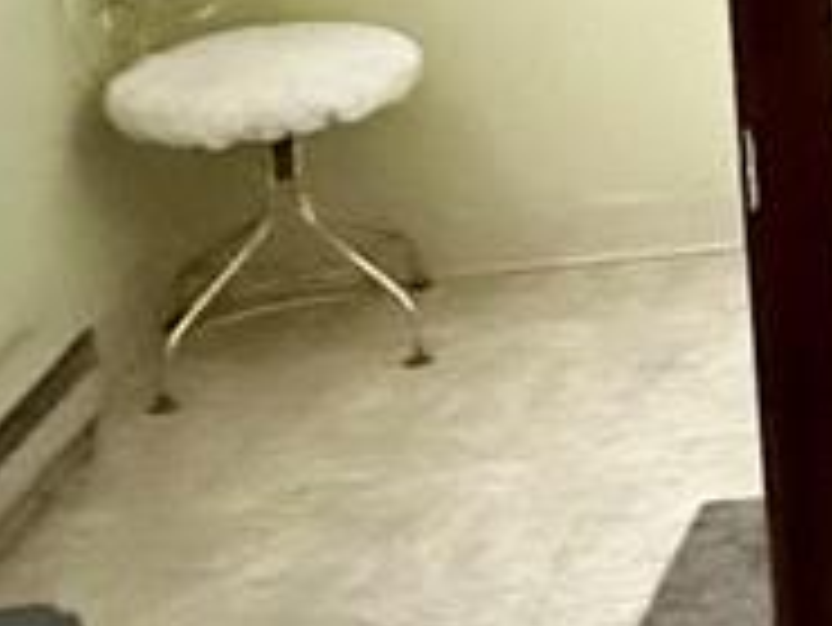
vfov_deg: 14.3
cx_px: 1862
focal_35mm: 97
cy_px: -302
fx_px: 2333
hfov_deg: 14.8
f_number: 2.2
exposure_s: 1/42
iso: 1250
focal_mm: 2.22
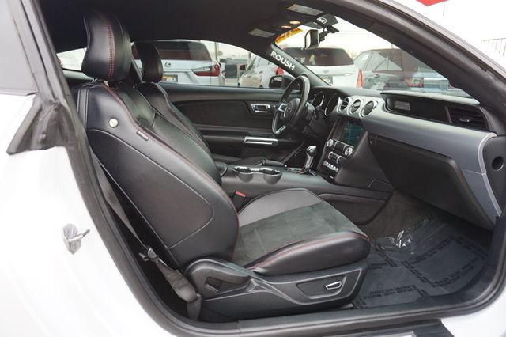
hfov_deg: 73.8
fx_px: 337
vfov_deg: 53.1
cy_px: 168
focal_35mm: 24
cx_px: 253
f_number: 4
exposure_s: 1/60
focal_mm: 16
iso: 200
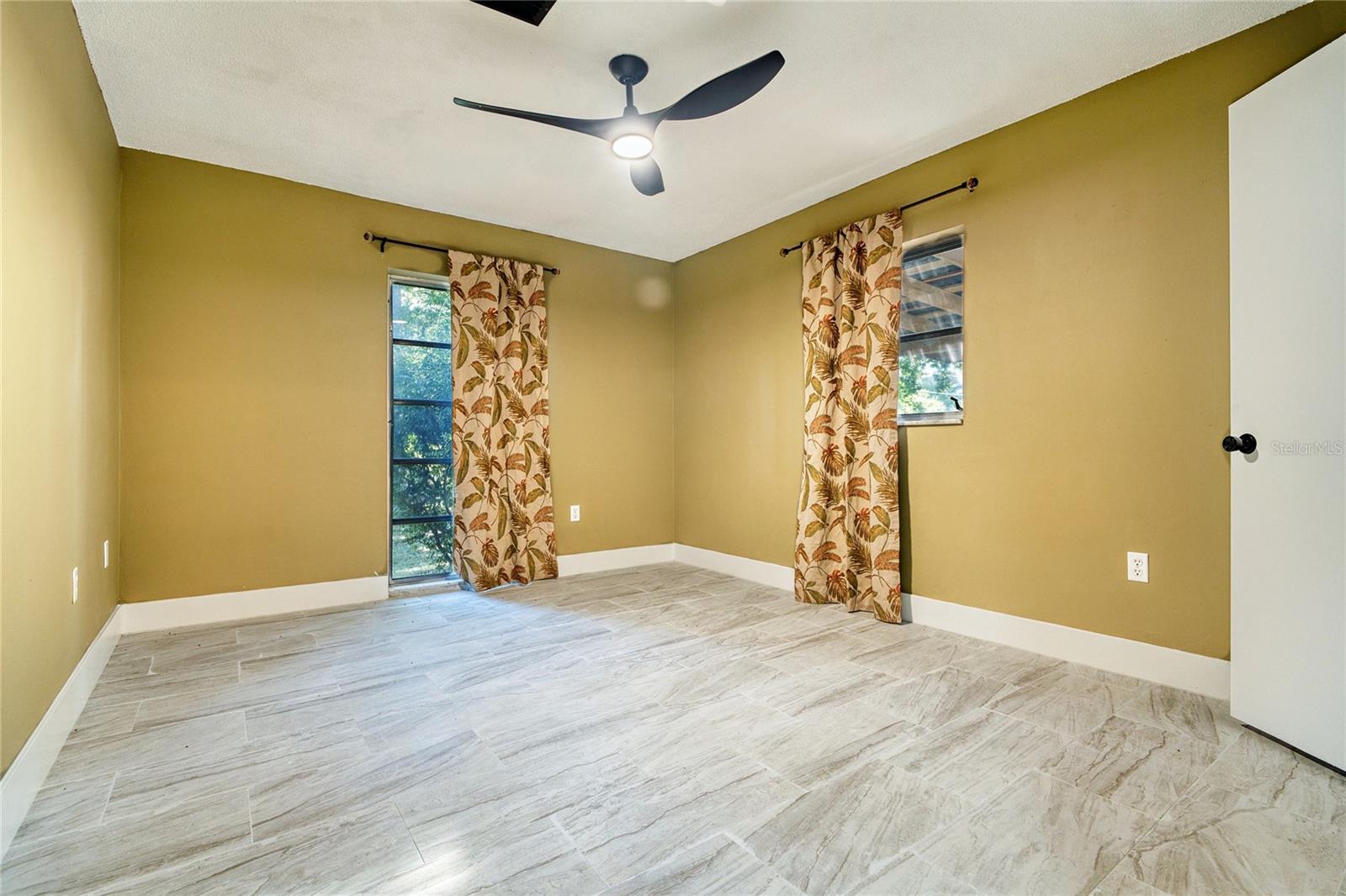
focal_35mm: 16
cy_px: 448
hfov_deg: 96.7
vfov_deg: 73.7
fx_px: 598
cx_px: 673
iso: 640
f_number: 6.3
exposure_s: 1/6
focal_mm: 16
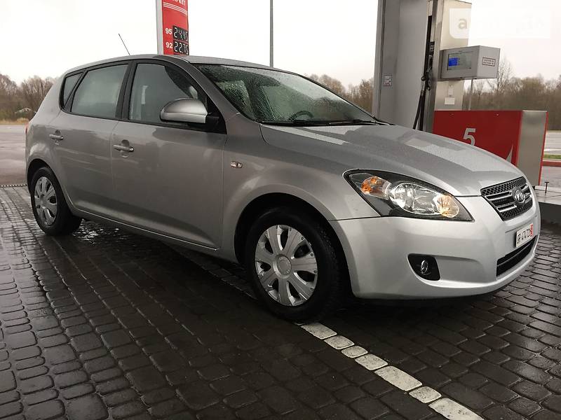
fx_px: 470
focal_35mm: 29
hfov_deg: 61.7
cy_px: 210
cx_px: 280
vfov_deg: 48.2
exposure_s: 1/33
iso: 40
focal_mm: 4.2
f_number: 2.2
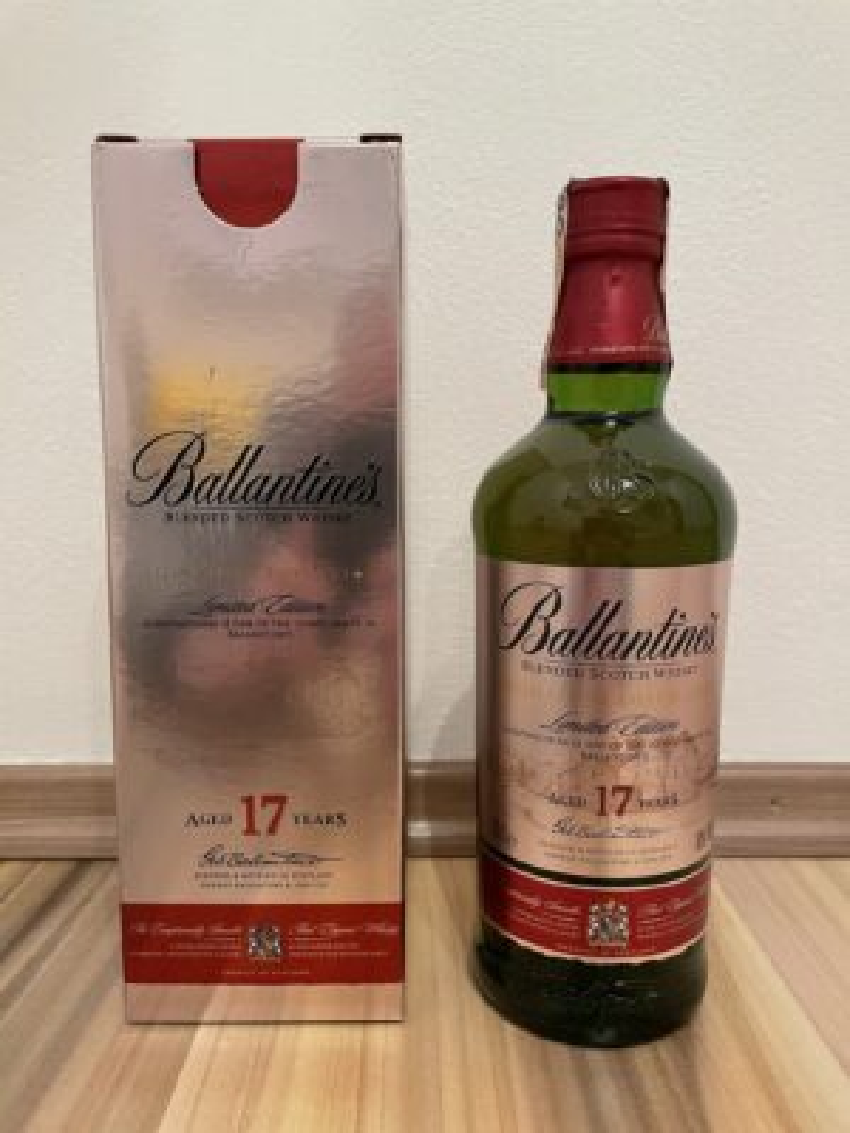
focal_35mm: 26
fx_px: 851
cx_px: 425
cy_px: 566
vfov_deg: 67.3
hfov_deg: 53.1
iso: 500
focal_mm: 4.2
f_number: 1.6
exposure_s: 1/50
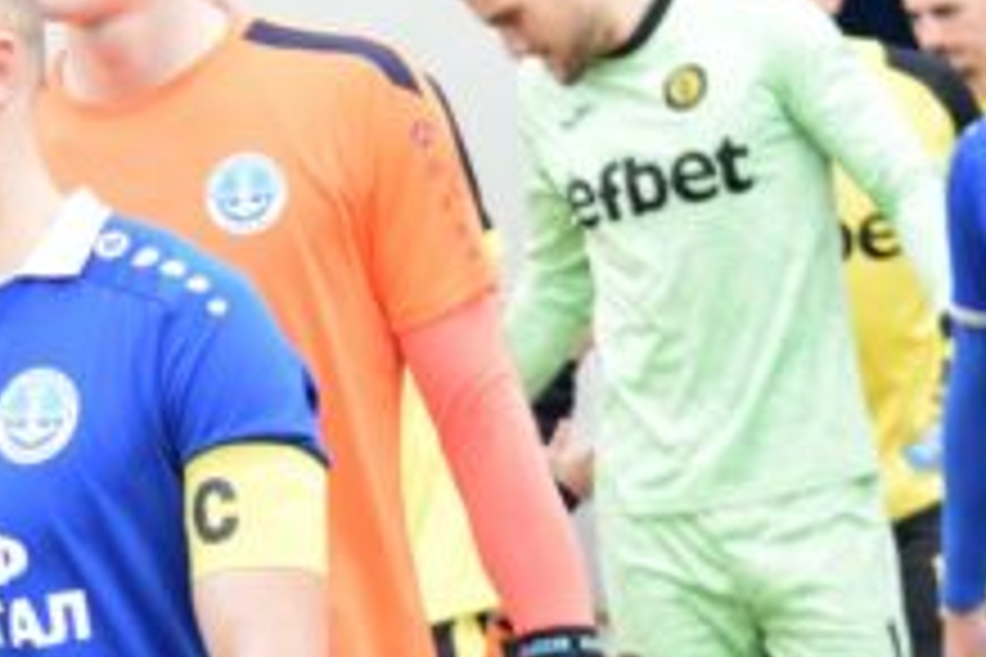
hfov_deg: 8.6
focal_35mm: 237
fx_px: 6503
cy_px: 310
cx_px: -117
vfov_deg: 5.8
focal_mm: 55
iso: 1600
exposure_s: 1/800
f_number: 4.5
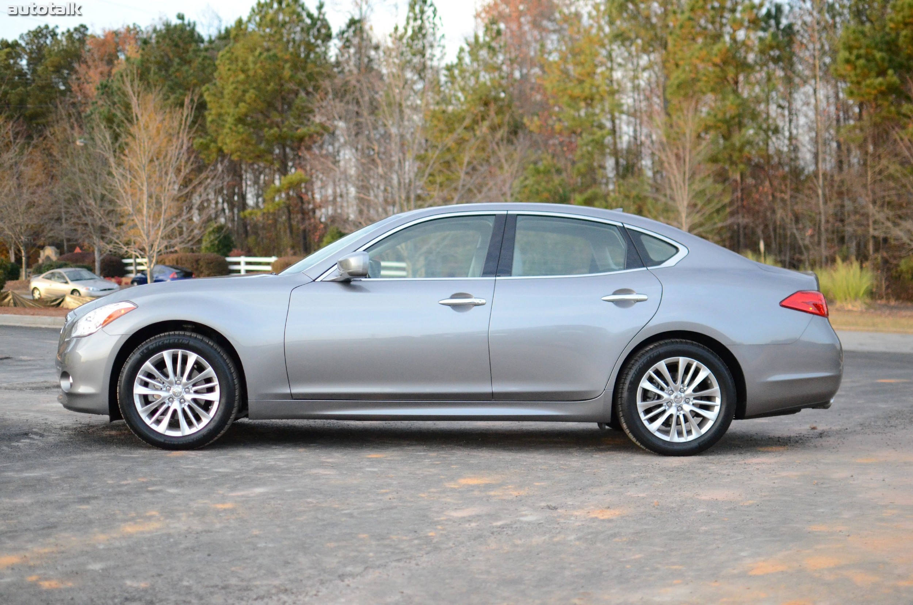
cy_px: 302
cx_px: 456
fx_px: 1329
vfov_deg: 25.6
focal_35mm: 52
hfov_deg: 37.9
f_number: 1.8
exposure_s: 1/6400
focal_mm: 35
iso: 3200
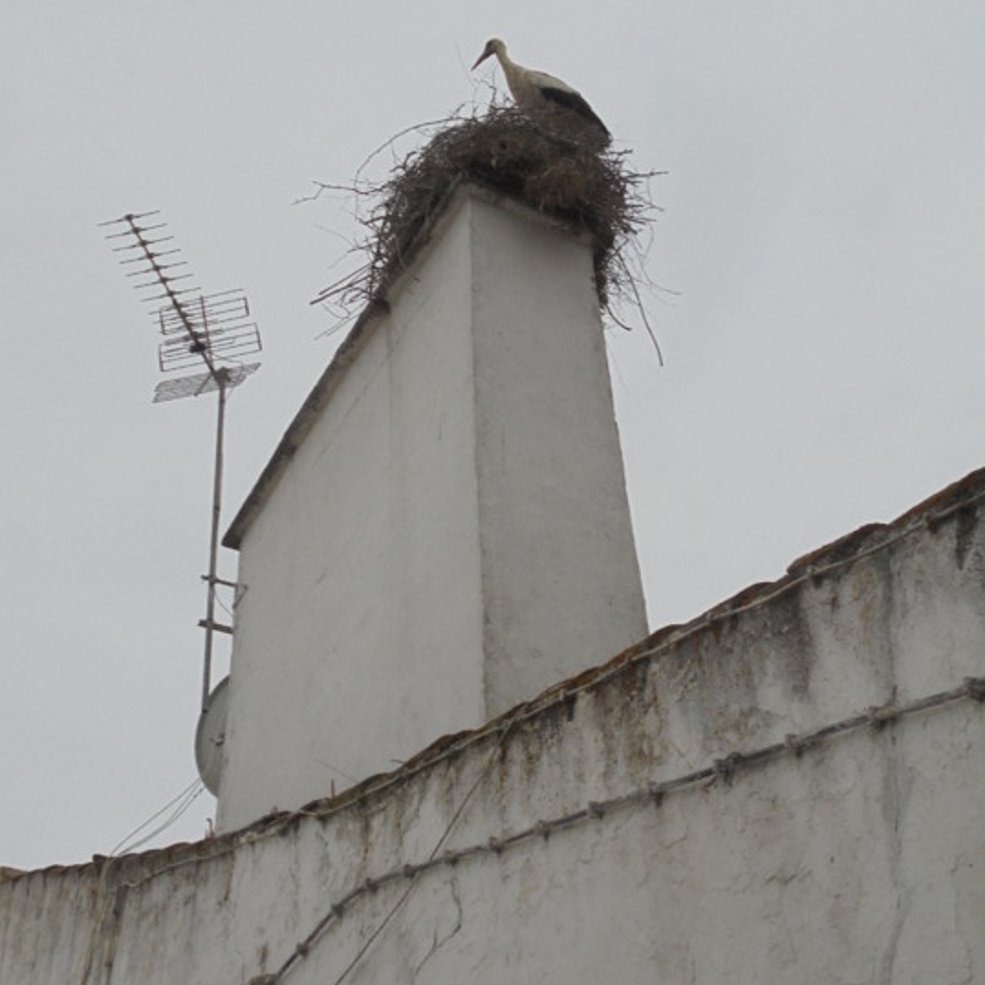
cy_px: 527
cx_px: 492
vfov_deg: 29.5
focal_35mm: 58
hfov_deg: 29.6
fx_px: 1867
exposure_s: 1/30
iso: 100
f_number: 4.8
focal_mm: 8.9
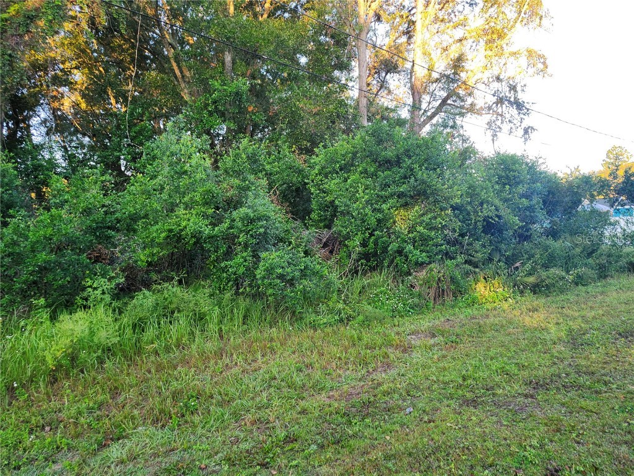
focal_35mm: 23
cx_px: 317
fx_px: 421
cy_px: 238
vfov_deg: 58.9
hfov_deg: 73.9
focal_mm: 5.54
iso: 80
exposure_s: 1/180
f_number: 1.8
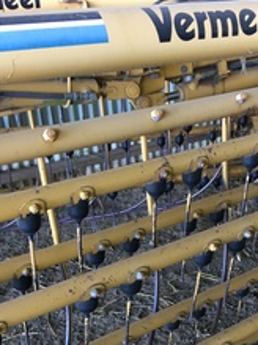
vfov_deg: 34.2
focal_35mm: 53
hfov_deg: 27.2
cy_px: 309
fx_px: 527
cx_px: 182
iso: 125
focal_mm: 4.15
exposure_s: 1/33
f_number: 2.2
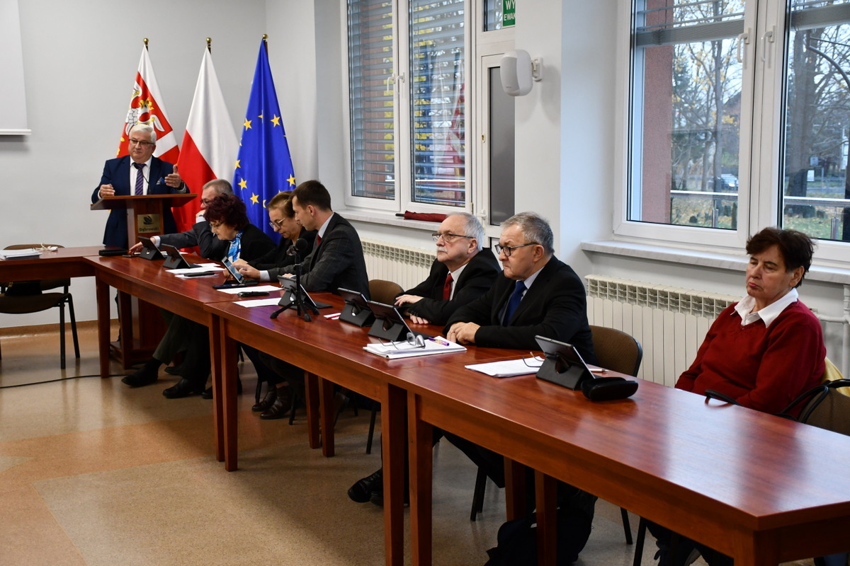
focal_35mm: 52
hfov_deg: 38.2
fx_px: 1228
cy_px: 283
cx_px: 425
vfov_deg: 26.0
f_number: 4.2
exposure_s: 1/125
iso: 1400
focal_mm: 35
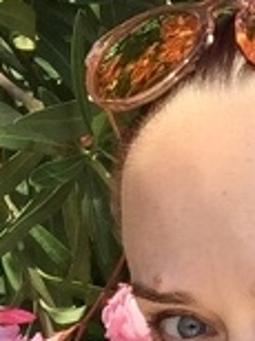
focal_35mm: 121
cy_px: 407
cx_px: 295
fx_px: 1192
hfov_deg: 12.0
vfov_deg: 15.7
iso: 32
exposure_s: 1/380
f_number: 2.2
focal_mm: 2.65
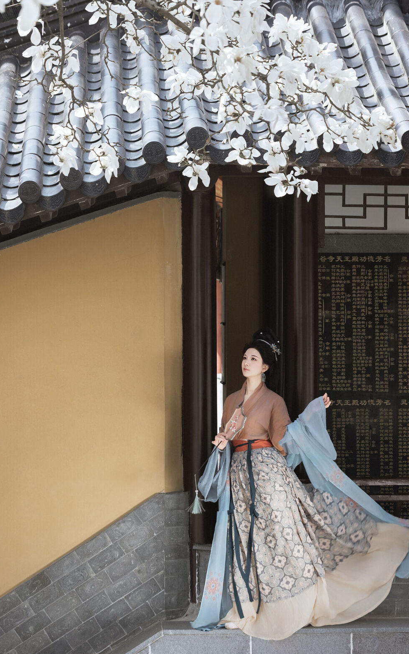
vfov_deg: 18.9
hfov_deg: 11.9
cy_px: 330
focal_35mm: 110
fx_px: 1961
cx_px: 210
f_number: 5
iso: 160
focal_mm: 108
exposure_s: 1/200
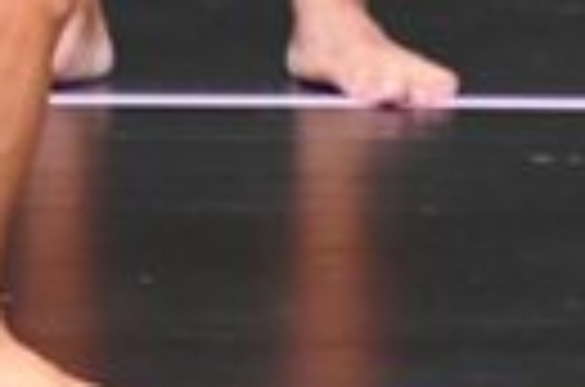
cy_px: -500
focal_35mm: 2240
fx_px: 36311
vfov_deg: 0.6
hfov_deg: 0.9
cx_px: 250
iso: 5000
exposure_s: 1/400
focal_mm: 250
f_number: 5.6
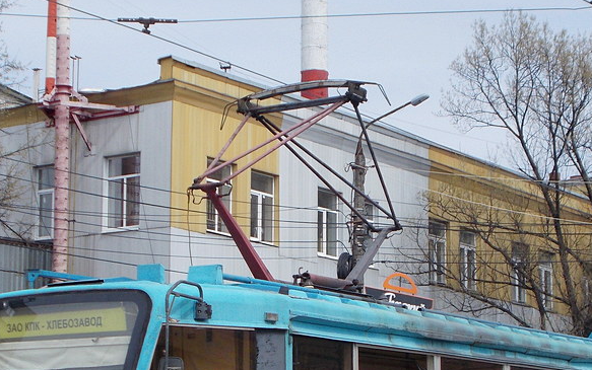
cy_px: 321
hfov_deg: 19.1
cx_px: 311
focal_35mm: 109
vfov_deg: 12.0
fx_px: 1759
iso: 80
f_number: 11.3
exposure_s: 1/100
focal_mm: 9
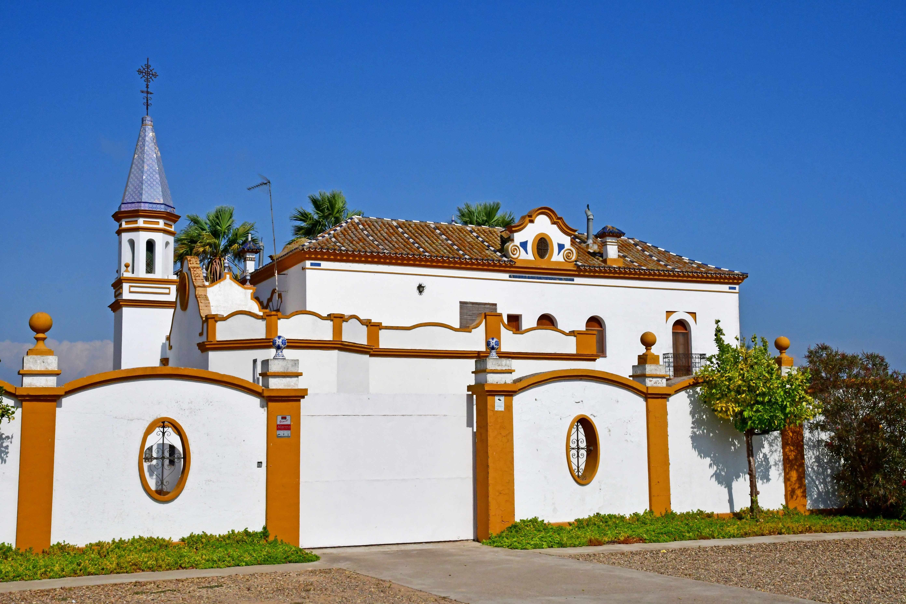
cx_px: 453
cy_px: 302
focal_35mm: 45
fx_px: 1132
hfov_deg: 43.6
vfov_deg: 29.9
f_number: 20
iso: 1000
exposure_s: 1/1600
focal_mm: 30
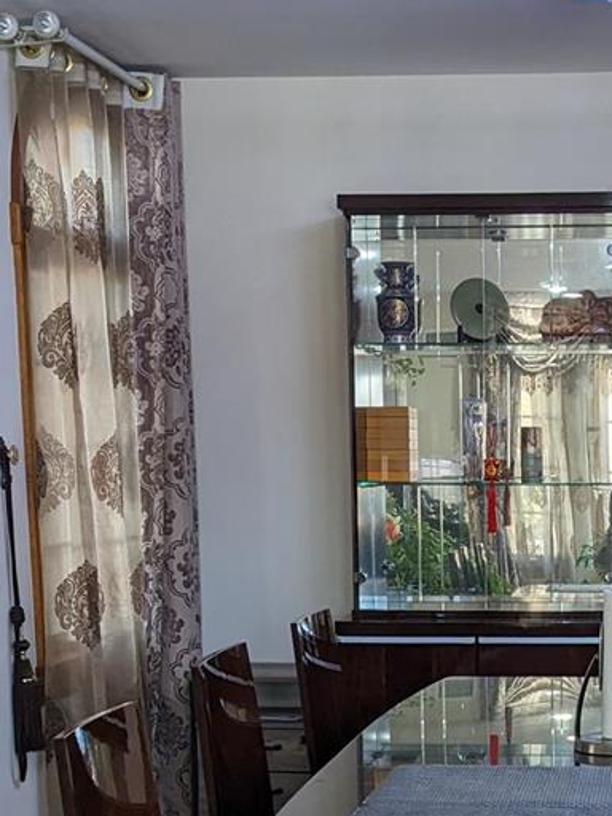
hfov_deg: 17.9
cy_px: 751
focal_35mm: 81
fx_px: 1909
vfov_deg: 23.4
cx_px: 559
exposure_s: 1/40
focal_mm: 4.38
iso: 57
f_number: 1.73
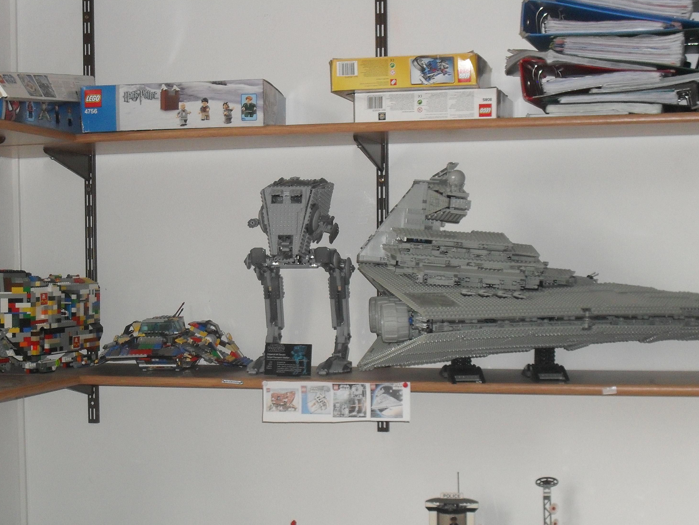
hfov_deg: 31.6
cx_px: 295
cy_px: 313
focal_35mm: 61
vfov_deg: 24.0
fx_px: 1232
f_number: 3.9
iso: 200
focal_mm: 8.7
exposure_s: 1/45
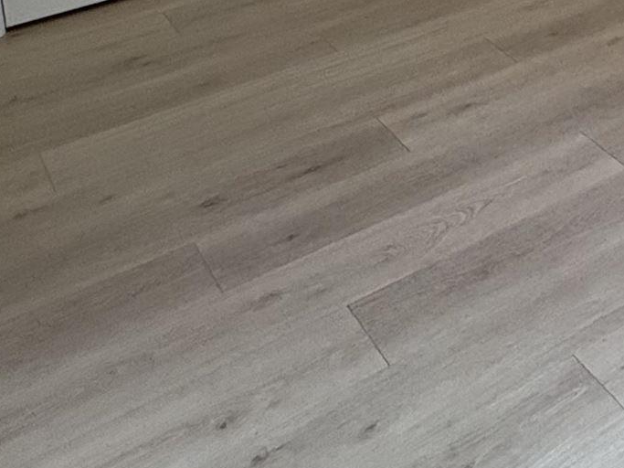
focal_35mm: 63
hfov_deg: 24.7
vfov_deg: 18.8
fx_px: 1135
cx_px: 900
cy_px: -337
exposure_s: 1/120
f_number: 2.2
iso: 80
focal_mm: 2.22
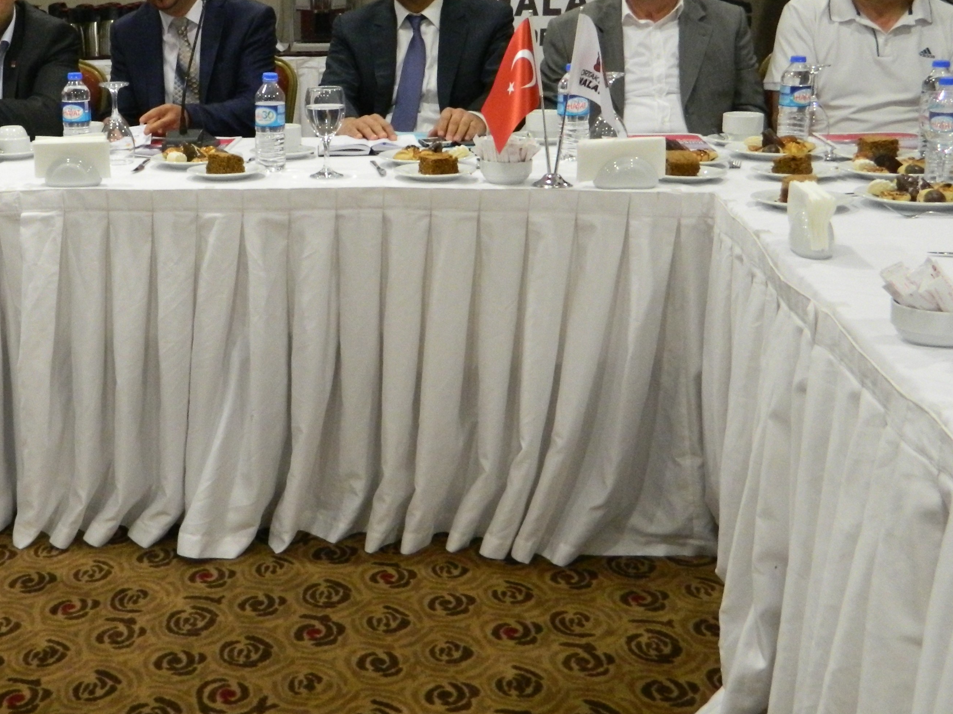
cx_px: 189
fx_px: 1404
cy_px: 257
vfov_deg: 28.4
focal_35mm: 51
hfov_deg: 36.2
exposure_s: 1/15
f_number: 3.2
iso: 400
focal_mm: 5.6
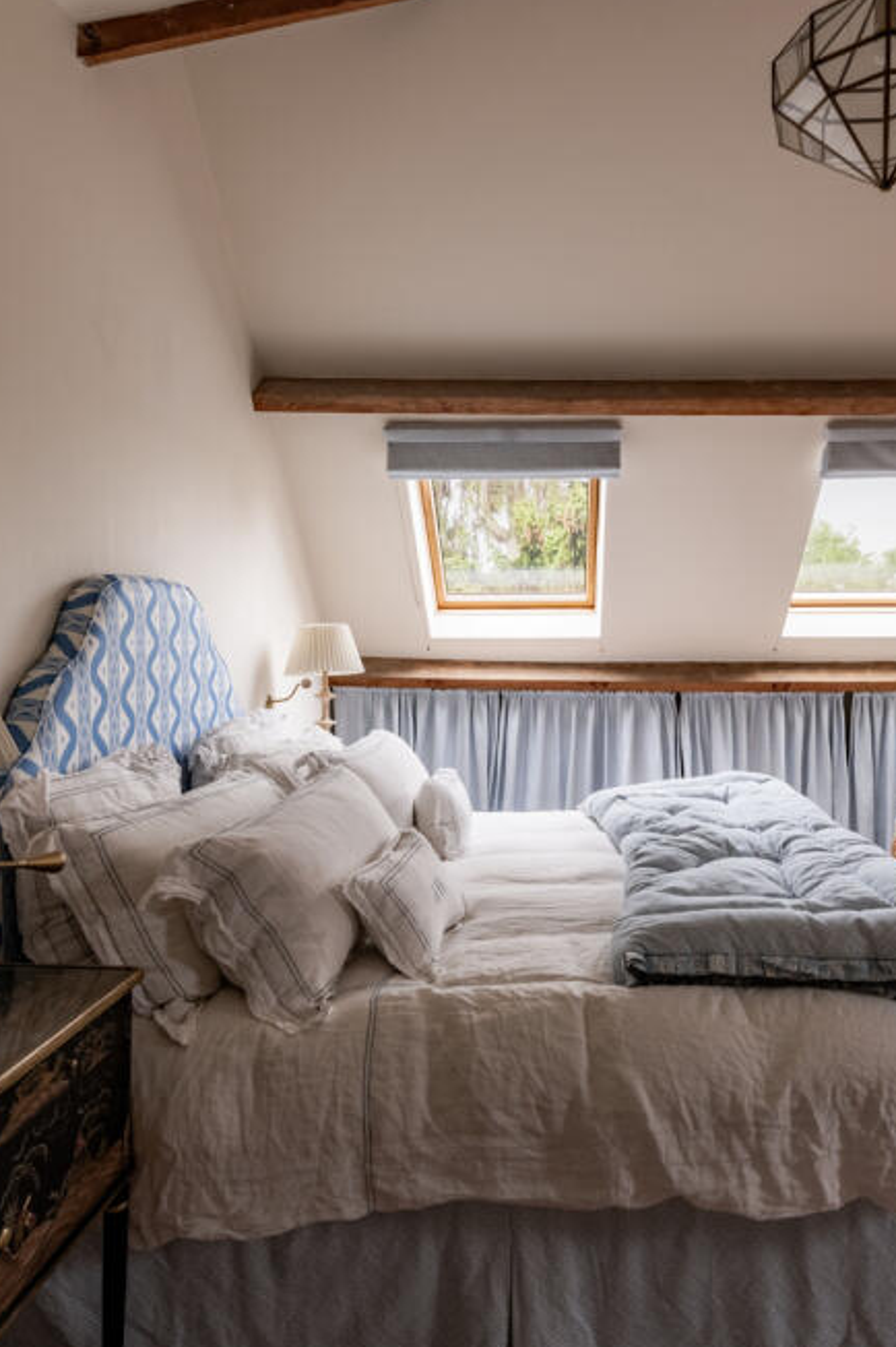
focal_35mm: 22
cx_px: 597
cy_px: 662
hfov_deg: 56.0
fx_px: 822
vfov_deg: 78.6
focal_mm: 14
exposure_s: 1/100
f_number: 8
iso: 500
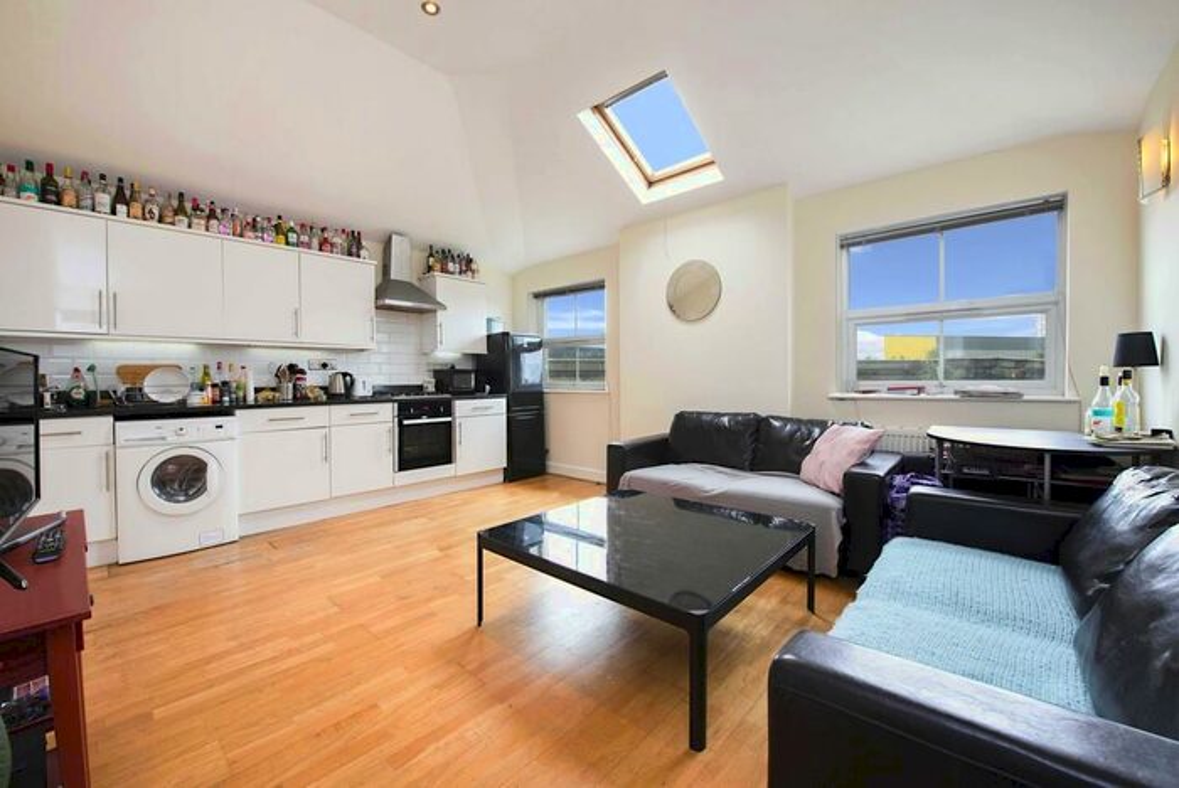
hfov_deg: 104.2
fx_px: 459
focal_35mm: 14
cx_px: 590
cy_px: 394
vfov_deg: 81.3
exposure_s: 1/125
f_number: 8
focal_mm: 14
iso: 200
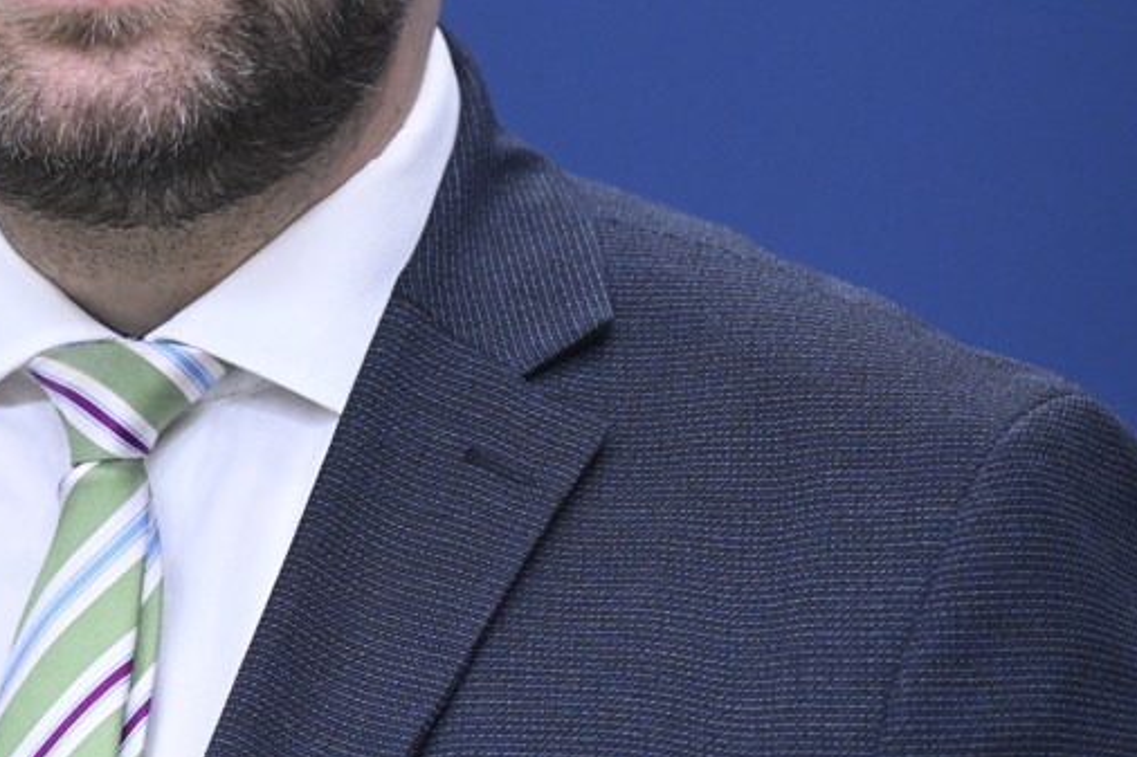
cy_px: 81
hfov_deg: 5.4
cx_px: -373
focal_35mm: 376
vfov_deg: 3.7
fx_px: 11871
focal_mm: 140
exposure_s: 1/320
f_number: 4
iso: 2000
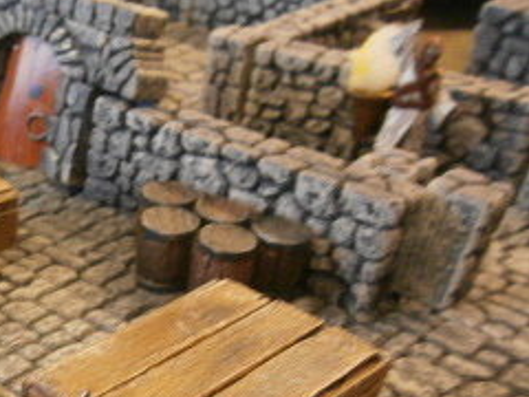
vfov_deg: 24.2
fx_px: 886
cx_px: -57
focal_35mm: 58
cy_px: 390
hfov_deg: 29.8
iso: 200
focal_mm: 4.7
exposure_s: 1/15
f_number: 2.8
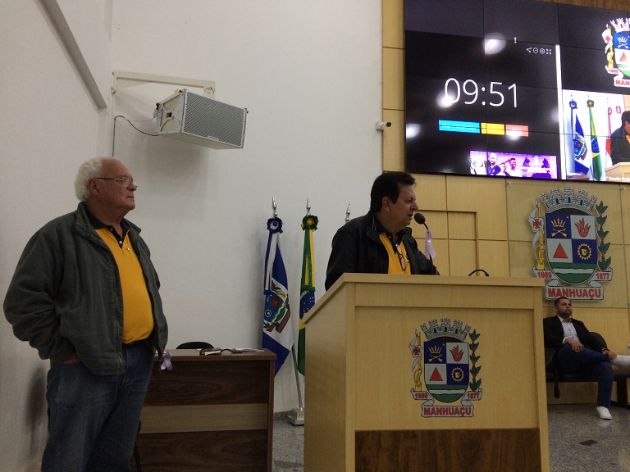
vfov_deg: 48.2
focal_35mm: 29
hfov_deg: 61.7
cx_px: 315
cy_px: 236
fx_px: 528
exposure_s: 1/30
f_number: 2.2
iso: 160
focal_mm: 4.15
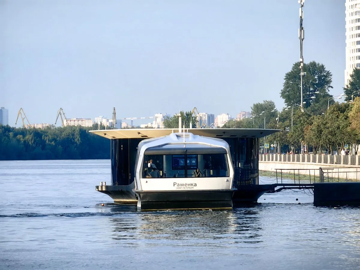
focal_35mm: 270
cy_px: 135
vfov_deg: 5.5
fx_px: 2808
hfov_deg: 7.3
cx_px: 180
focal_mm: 16.85
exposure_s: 1/100
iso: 80
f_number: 3.5
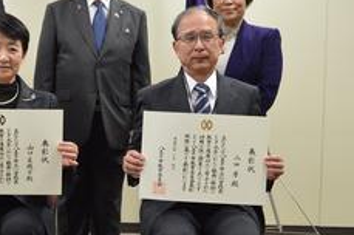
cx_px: 73
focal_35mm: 59
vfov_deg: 22.9
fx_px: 579
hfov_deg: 33.1
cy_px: 148
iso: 400
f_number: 4.5
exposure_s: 1/20
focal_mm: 18
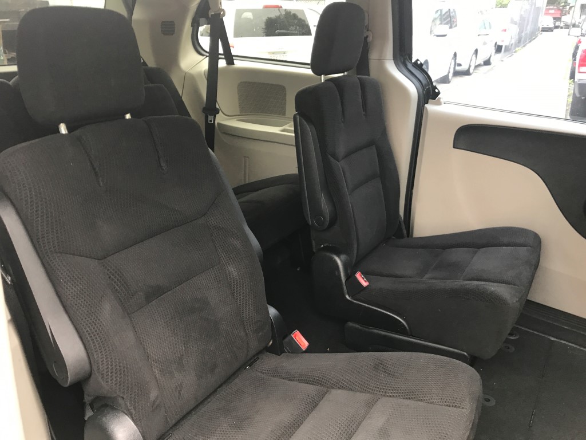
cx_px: 293
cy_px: 220
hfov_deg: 63.4
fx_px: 474
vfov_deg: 49.7
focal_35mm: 28
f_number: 1.8
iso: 32
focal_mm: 3.99
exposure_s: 1/30
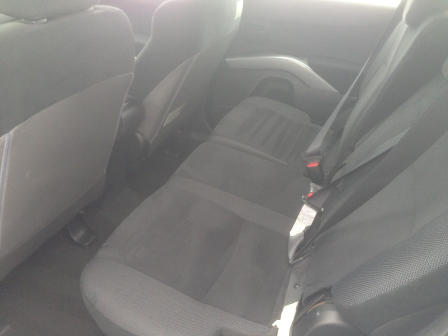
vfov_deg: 42.9
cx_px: 224
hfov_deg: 55.4
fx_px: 427
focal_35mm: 33
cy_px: 168
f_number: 2.4
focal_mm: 4.13
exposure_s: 1/20
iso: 80
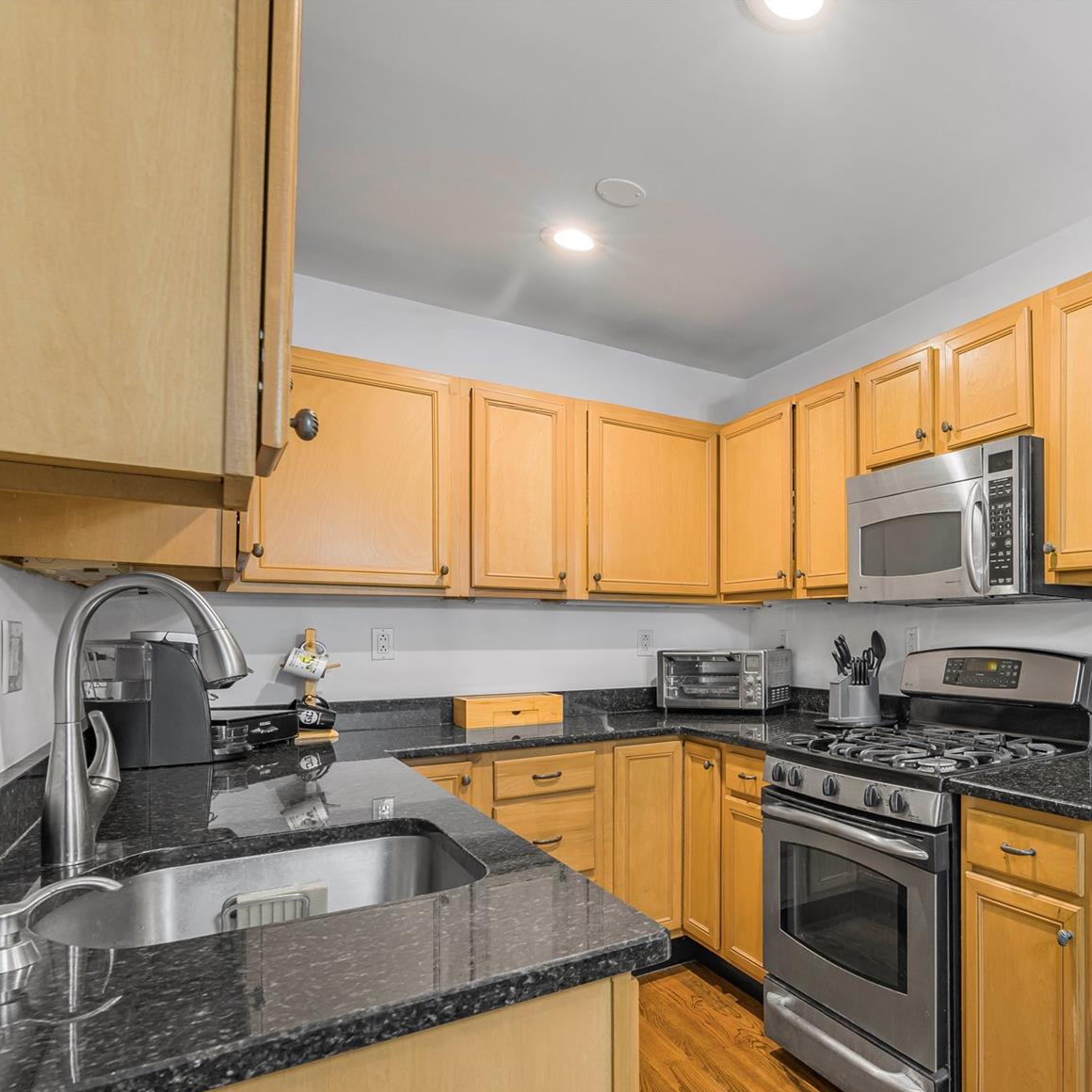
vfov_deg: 71.6
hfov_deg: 64.1
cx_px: 912
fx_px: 749
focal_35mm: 21
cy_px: 640
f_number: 9
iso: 250
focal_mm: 14
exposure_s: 1/2
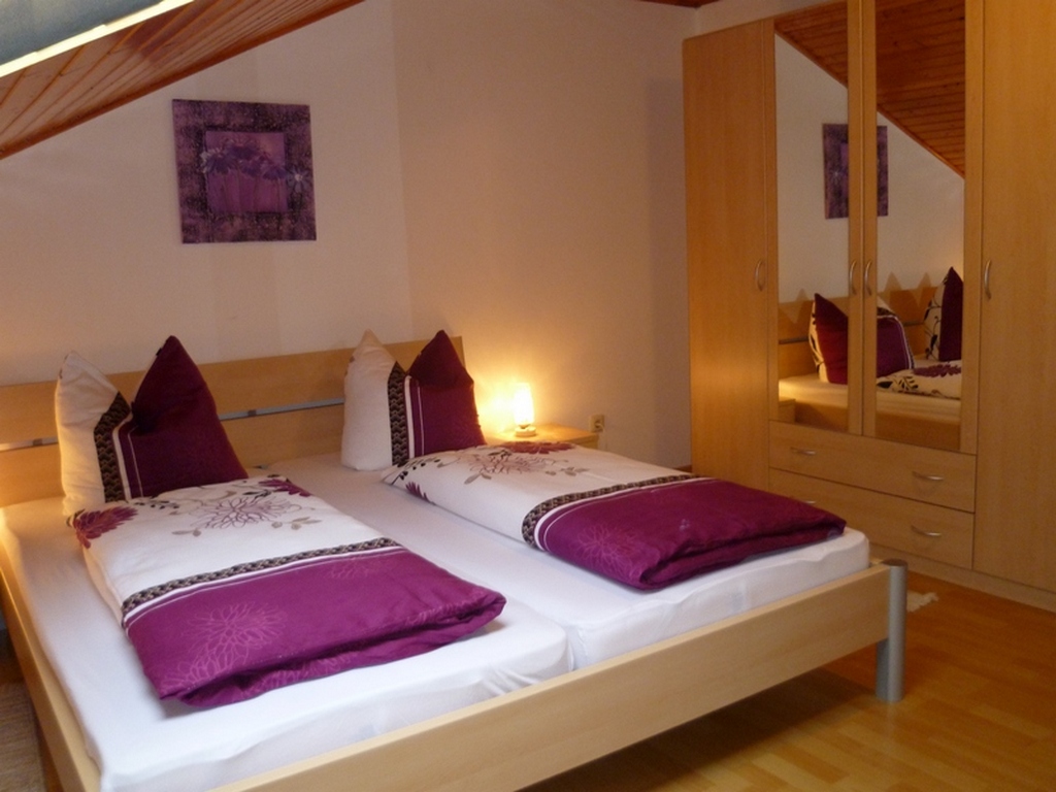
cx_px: 528
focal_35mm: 32
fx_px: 976
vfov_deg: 44.2
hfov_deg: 56.8
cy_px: 396
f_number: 3
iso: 250
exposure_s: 1/30
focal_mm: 5.7
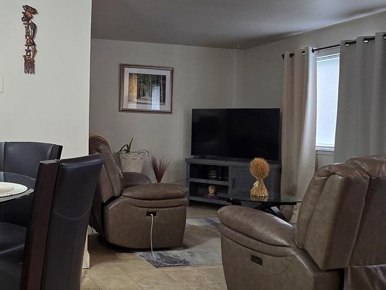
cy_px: 125
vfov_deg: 41.7
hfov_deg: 50.3
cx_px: 70
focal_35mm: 34
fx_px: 379
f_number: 2.2
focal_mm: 2.2
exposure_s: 1/60
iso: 250
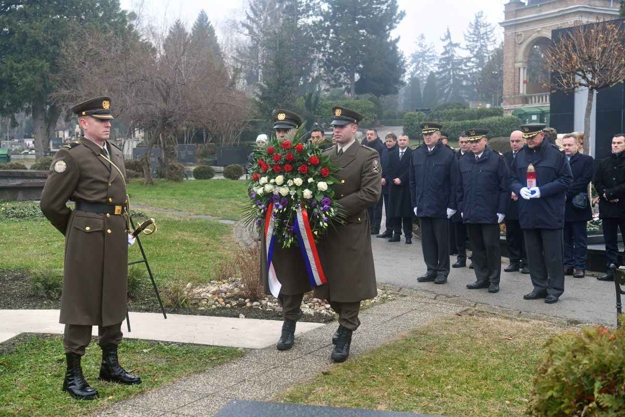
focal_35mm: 50
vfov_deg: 27.0
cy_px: 208
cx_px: 312
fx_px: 868
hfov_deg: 39.6
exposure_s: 1/200
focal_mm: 50
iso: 400
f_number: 5
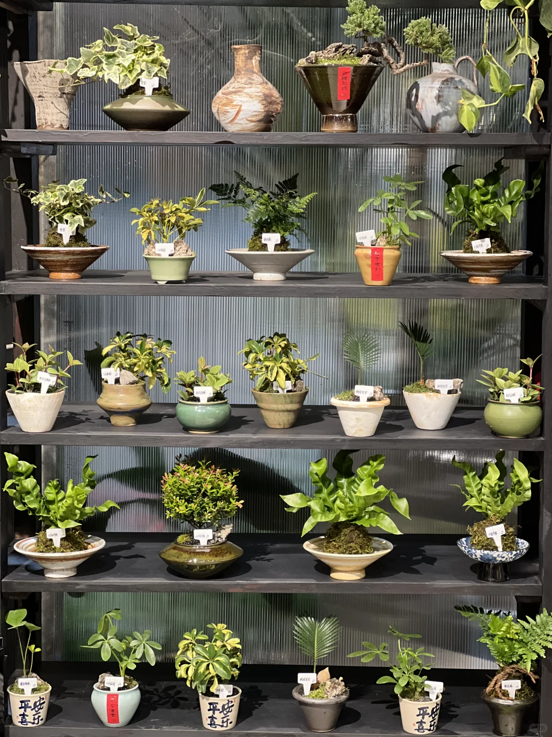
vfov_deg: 25.3
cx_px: 276
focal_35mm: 77
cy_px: 368
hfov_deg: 19.1
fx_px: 1637
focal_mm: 9
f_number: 2.8
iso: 320
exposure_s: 1/33
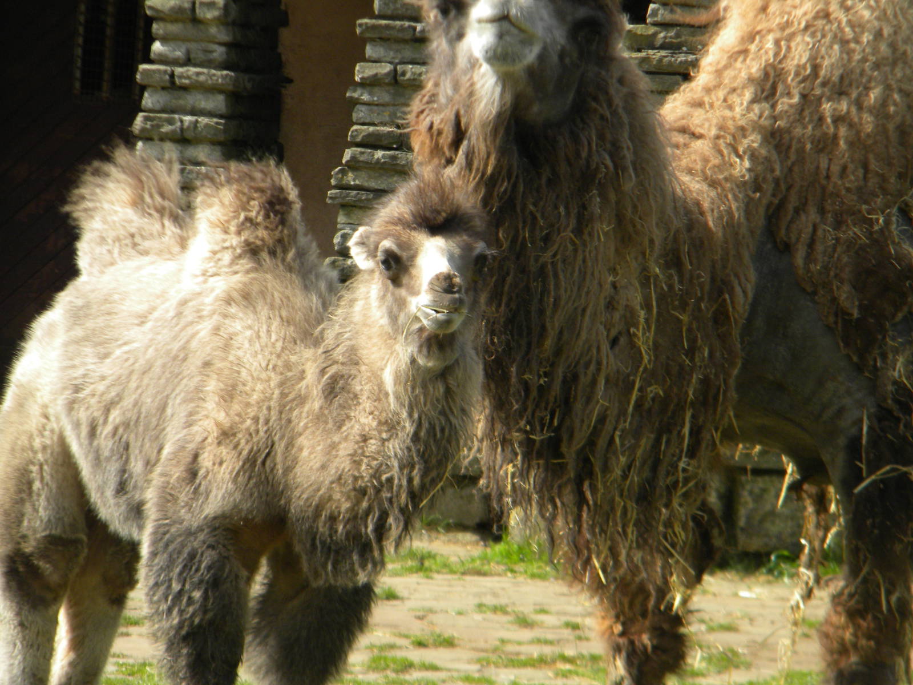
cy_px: 342
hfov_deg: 10.8
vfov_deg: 8.1
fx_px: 4827
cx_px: 456
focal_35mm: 183
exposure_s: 1/500
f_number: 5.2
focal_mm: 33.1
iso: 141
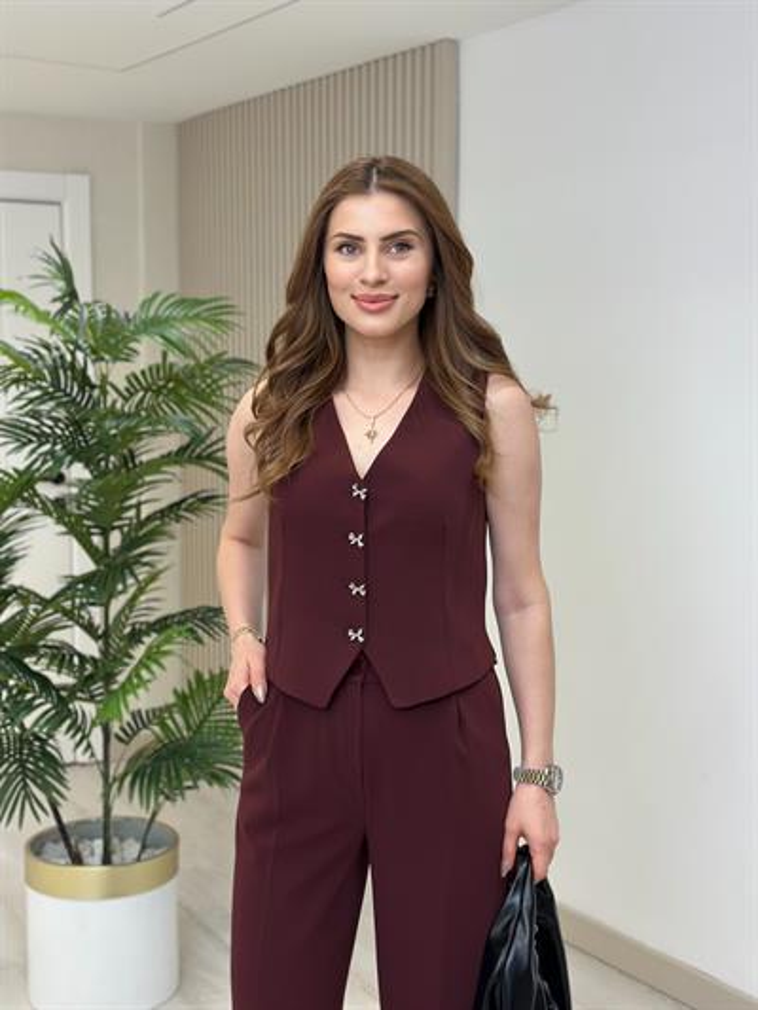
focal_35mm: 48
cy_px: 505
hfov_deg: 30.3
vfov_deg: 39.6
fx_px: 1401
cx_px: 379
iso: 80
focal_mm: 6.86
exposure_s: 1/198
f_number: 1.78
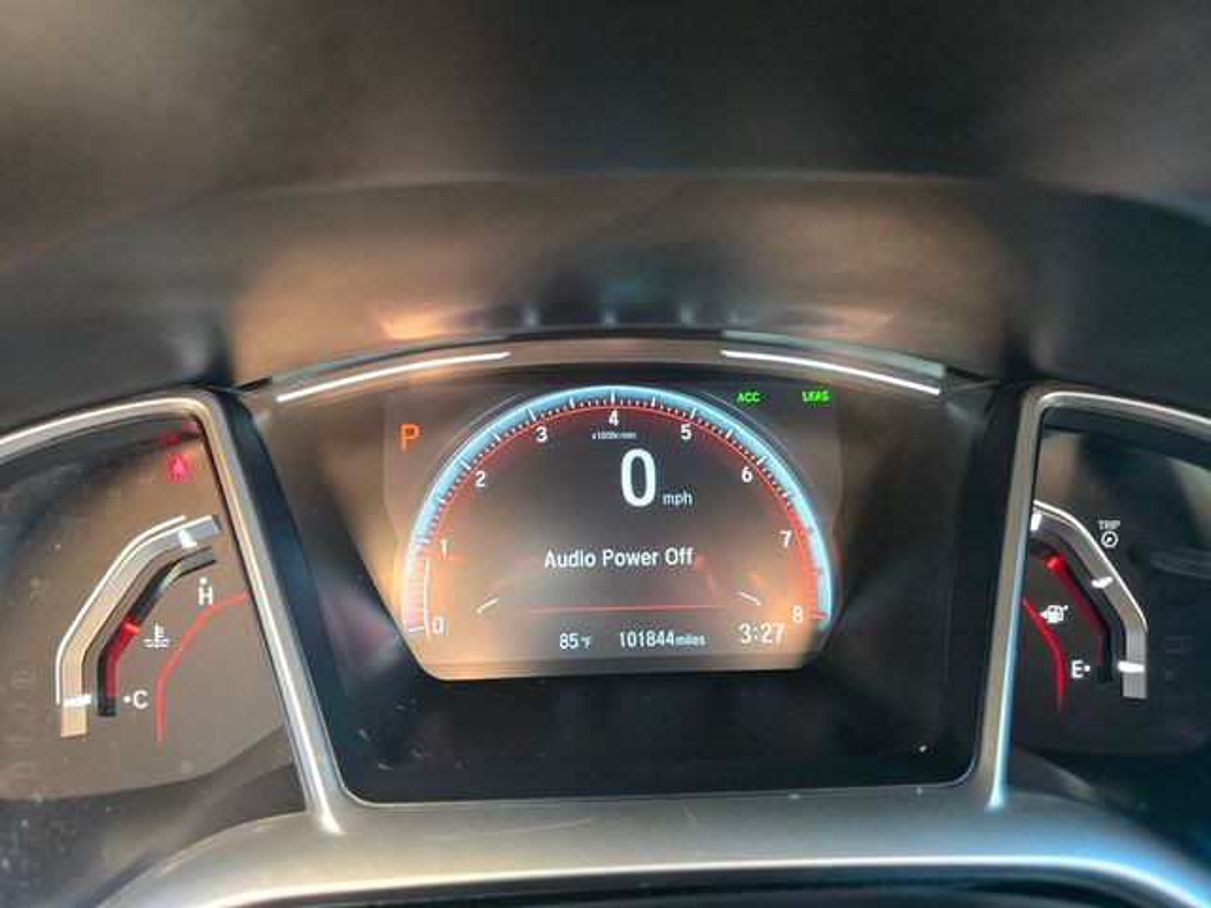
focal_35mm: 23
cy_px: 454
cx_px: 606
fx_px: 805
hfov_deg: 73.9
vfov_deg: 58.9
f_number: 1.7
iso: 800
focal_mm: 6.3
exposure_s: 1/120
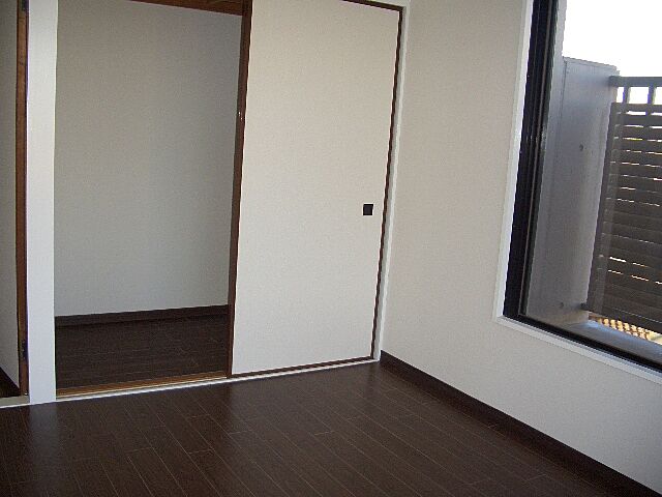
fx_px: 669
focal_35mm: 35
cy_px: 248
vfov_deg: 40.7
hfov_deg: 52.6
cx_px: 331
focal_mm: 5.8
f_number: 2.6
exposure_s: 1/60
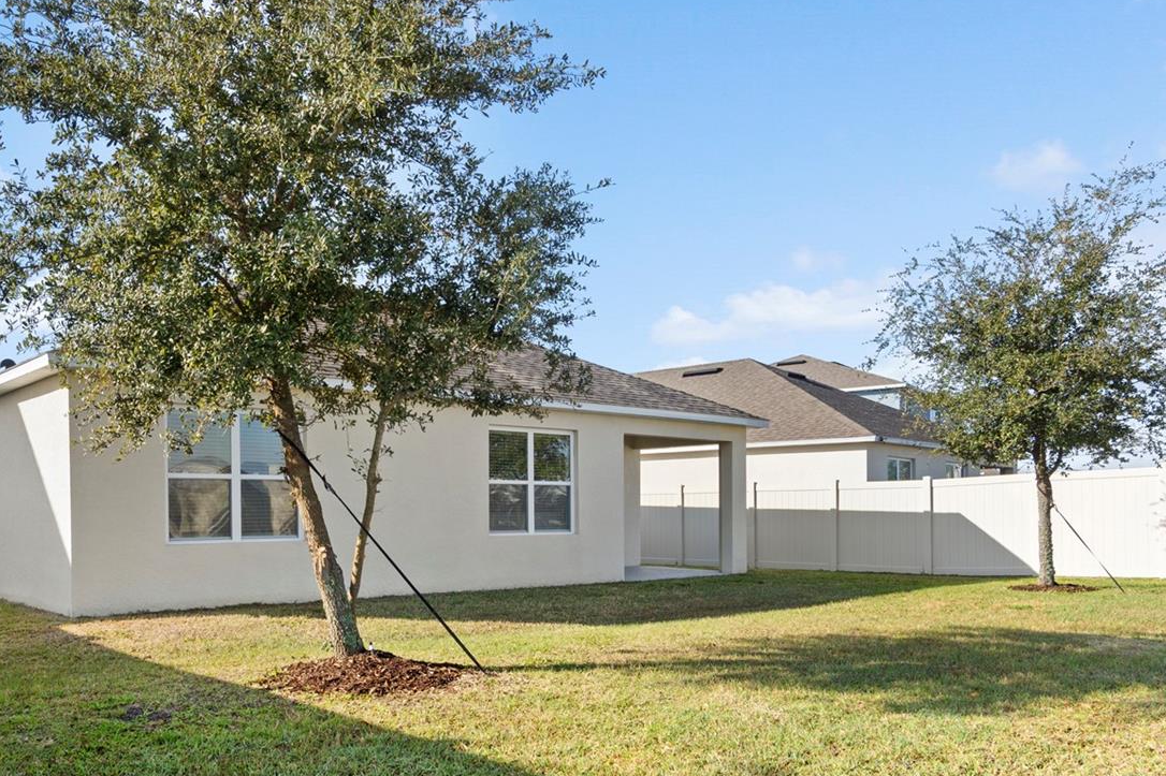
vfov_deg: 44.9
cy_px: 489
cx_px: 428
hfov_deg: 63.1
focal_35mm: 29
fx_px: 930
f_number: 8
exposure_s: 1/40
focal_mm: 13
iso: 100
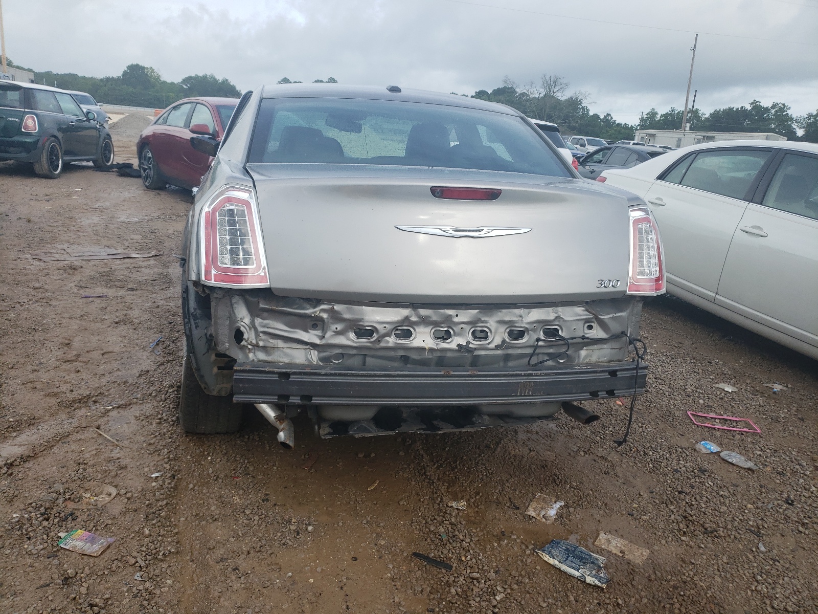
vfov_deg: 53.1
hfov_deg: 67.3
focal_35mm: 26
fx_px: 614
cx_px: 409
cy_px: 307
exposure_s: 1/1250
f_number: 1.5
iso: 50
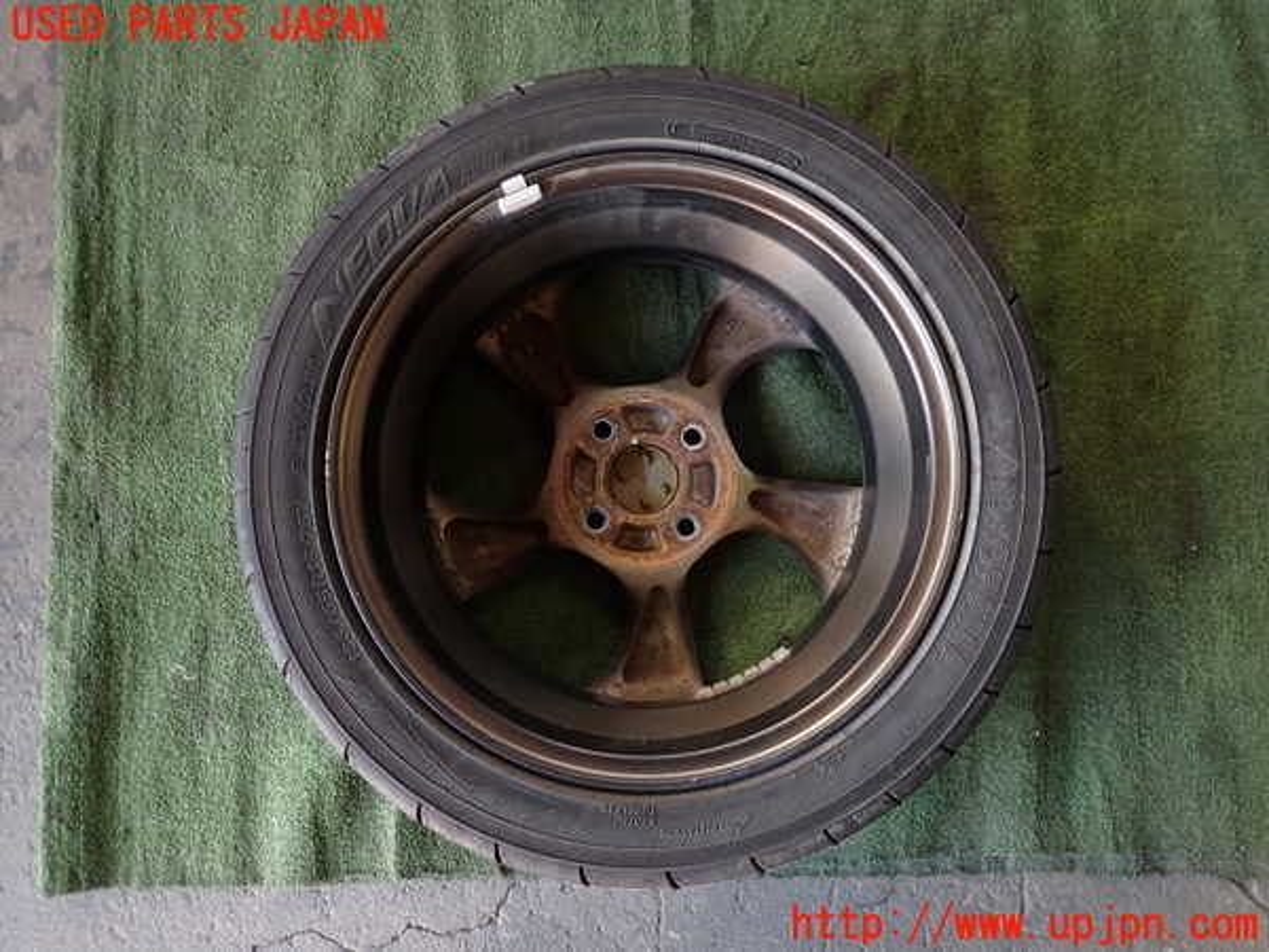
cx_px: 634
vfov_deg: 54.9
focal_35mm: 25
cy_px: 476
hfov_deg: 69.4
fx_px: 916
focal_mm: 4.5
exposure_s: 1/60
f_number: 2
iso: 200
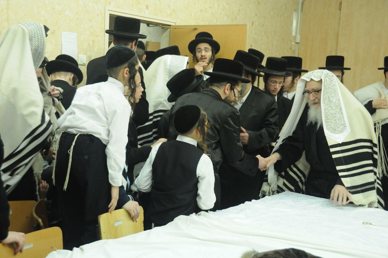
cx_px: 194
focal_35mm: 48
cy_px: 129
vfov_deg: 28.0
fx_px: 517
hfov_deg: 41.2
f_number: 5
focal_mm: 32
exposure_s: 1/80
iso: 1600
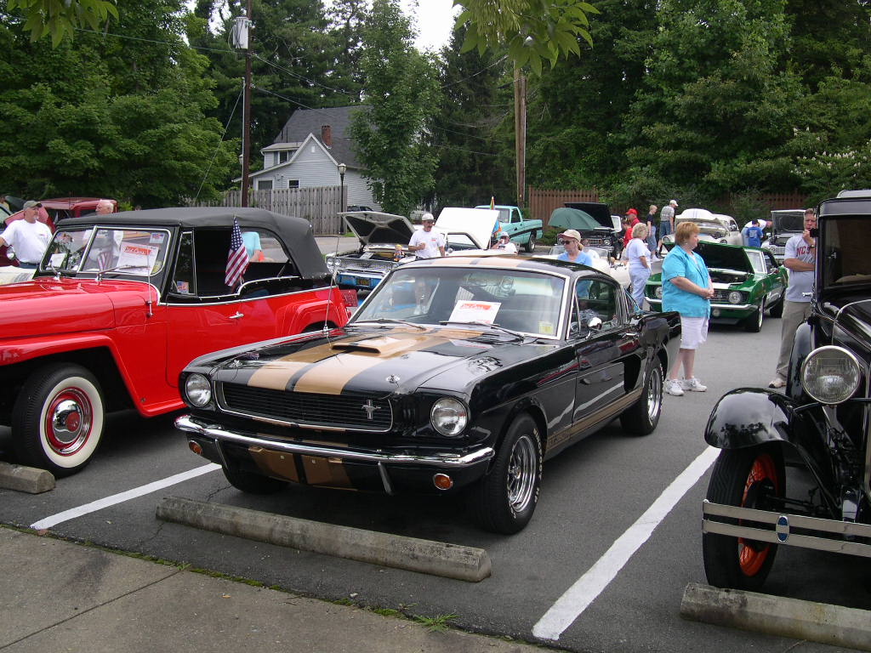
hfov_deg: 49.0
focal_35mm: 38
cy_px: 326
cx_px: 436
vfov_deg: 37.7
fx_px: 956
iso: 100
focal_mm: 8
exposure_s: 1/102
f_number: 7.6
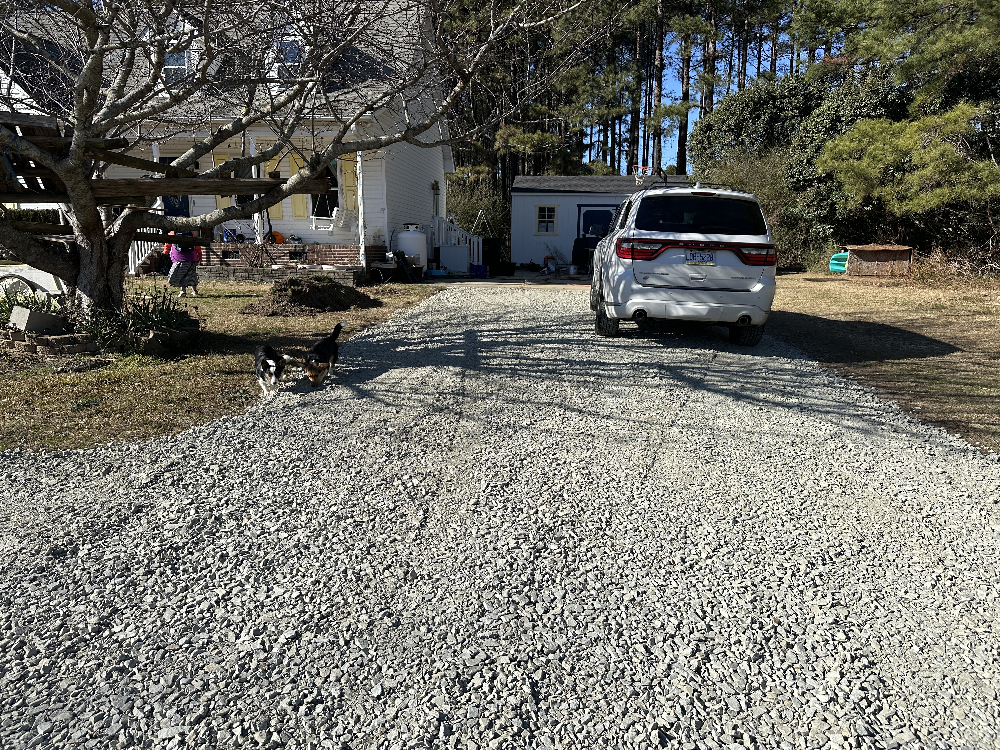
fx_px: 693
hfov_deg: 71.6
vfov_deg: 56.8
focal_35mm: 24
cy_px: 375
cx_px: 500
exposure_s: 1/5000
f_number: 1.78
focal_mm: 6.86
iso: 80
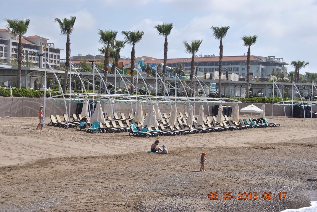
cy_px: 106
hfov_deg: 27.0
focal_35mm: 75
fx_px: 661
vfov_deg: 18.2
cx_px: 158
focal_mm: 50
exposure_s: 1/320
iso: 100
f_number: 9
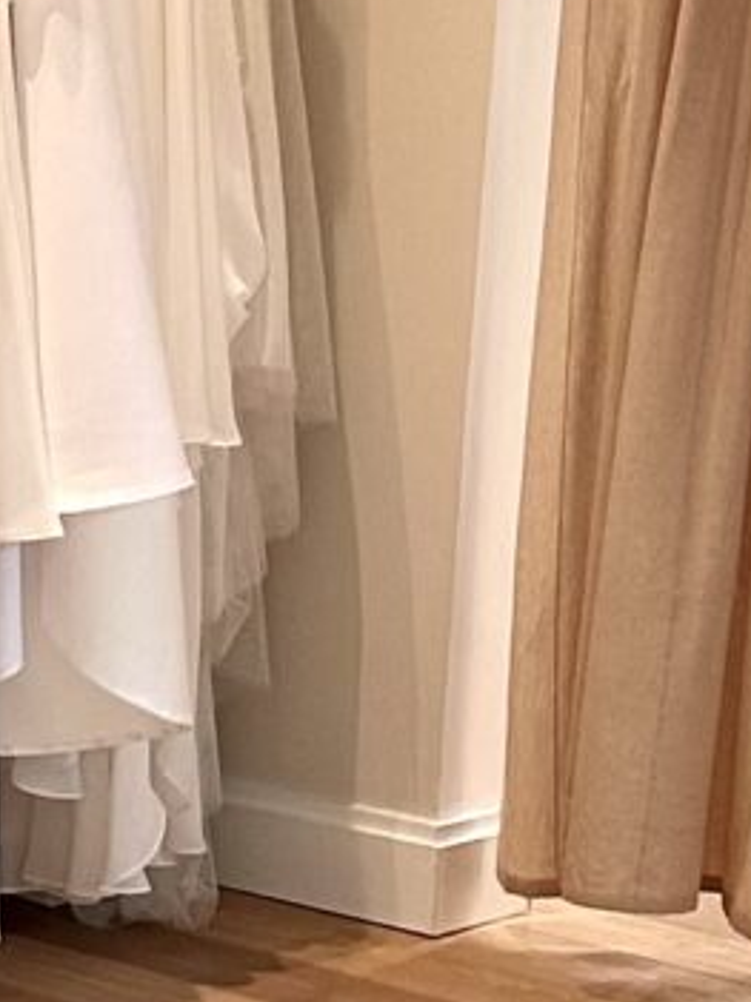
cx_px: -805
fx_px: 5065
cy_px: 685
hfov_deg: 8.0
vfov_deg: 11.3
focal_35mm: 175
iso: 160
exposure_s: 1/100
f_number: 1.78
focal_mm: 6.86
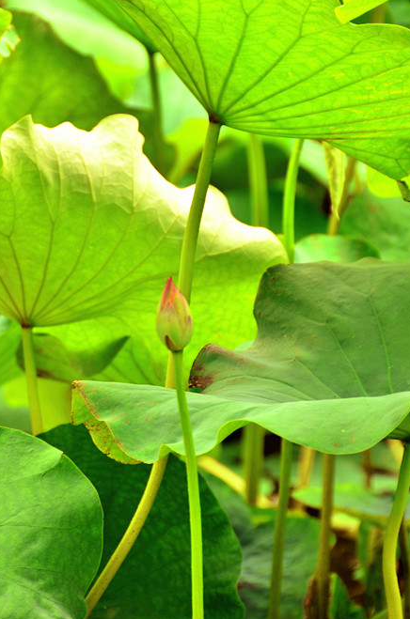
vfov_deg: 5.7
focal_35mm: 364
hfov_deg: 3.8
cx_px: 168
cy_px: 308
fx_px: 6251
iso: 100
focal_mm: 200
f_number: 5.6
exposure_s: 1/50
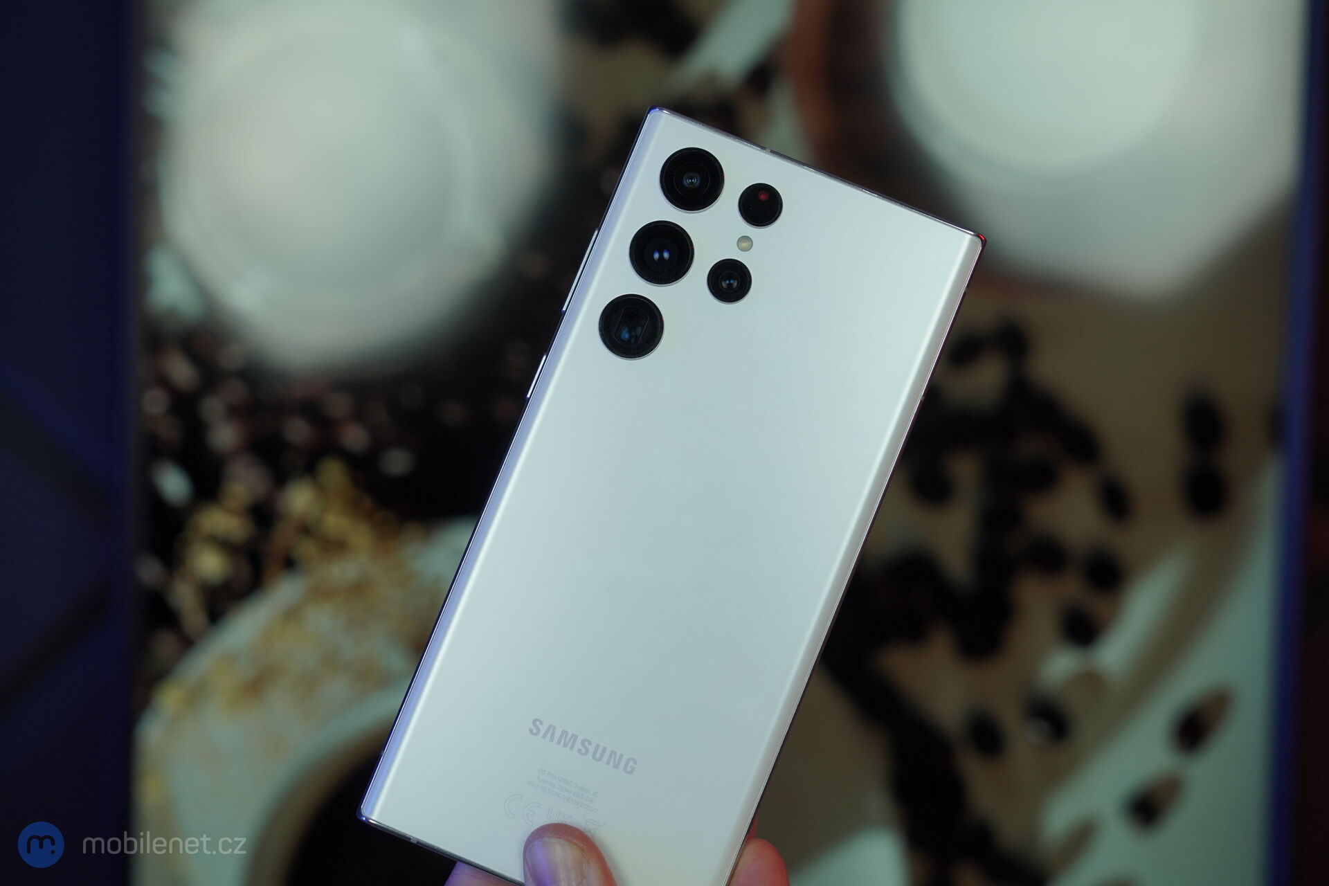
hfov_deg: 33.9
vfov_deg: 23.0
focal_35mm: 59
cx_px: 664
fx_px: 2178
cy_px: 443
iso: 400
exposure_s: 1/160
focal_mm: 59
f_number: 5.6
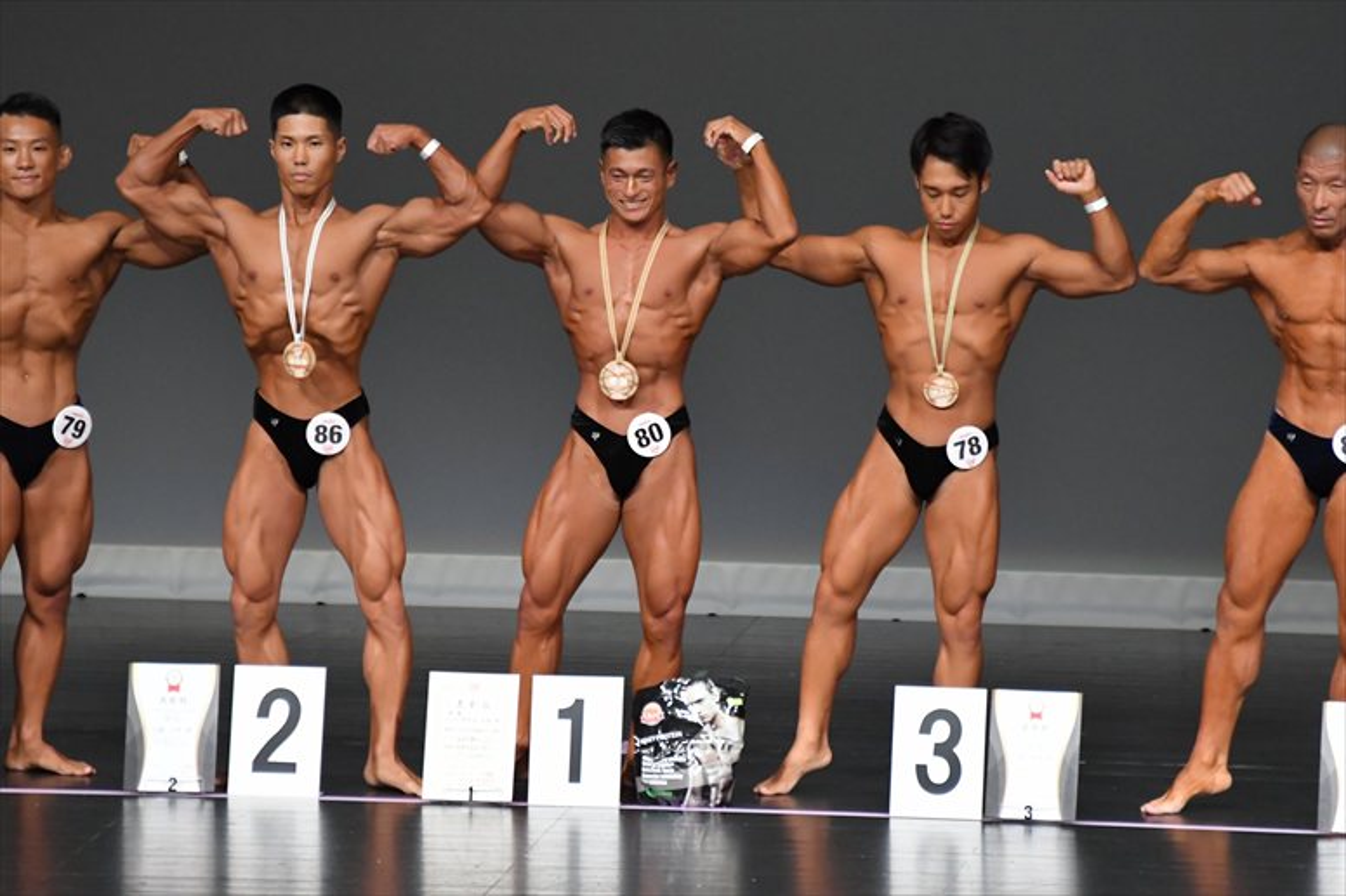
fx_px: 14014
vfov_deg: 3.7
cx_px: 673
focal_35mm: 375
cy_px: 448
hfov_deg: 5.5
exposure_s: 1/400
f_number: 5.6
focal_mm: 250
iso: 5000
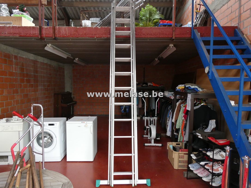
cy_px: 94
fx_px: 174
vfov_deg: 56.8
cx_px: 126
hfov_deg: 71.6
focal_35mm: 24
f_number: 3.3
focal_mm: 4.3
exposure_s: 1/60
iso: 250
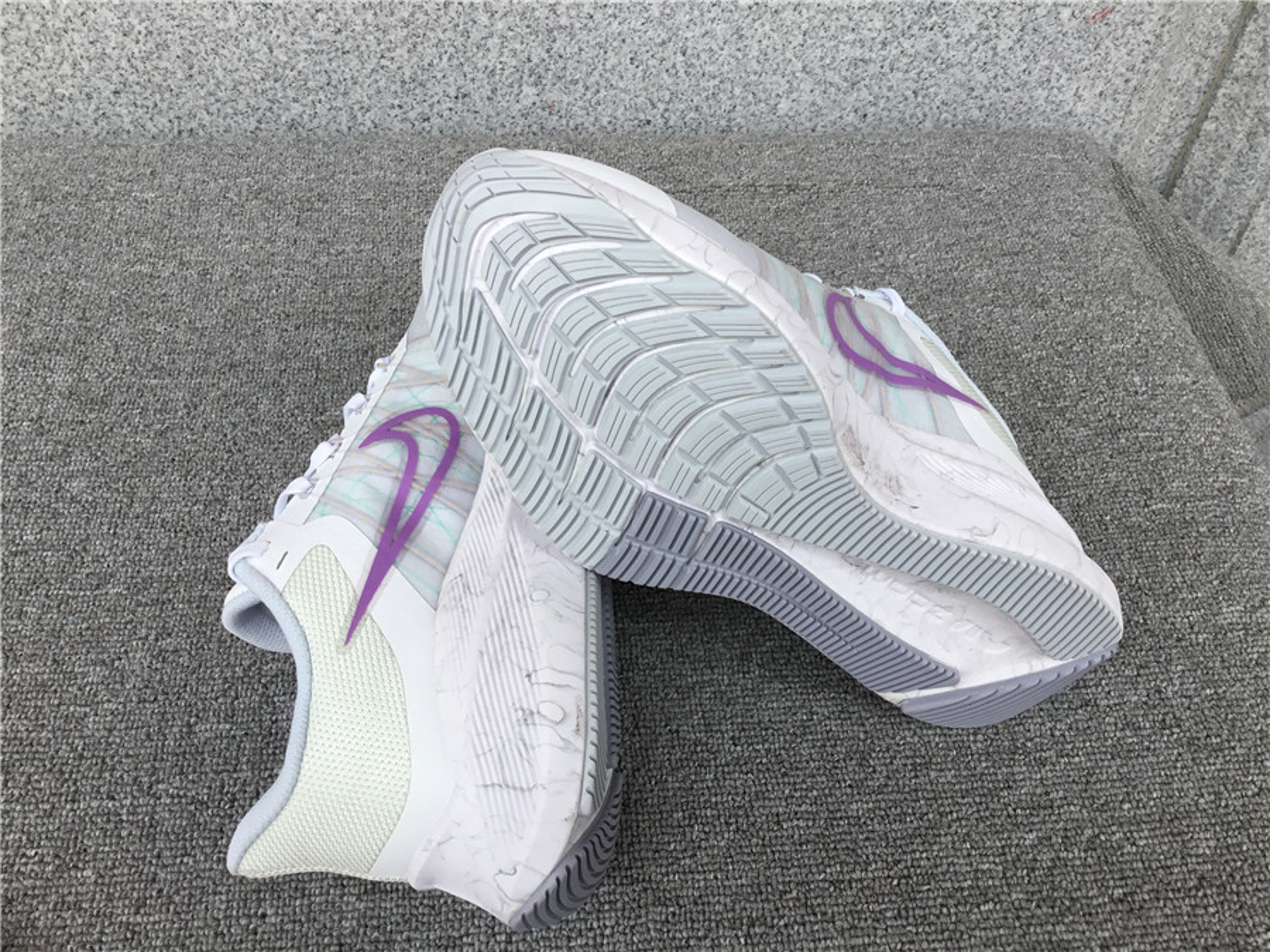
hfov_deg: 58.4
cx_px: 635
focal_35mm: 31
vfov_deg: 45.4
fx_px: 1137
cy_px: 476
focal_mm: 3.3
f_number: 2.4
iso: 25
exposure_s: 1/229
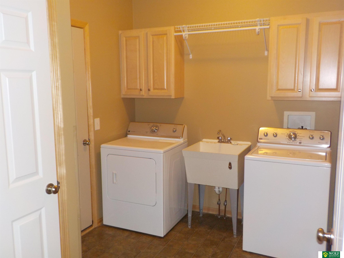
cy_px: 129
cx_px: 172
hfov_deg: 60.0
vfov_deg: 46.8
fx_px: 298
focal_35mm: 30
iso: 200
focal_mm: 4.1
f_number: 3.3
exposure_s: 1/30
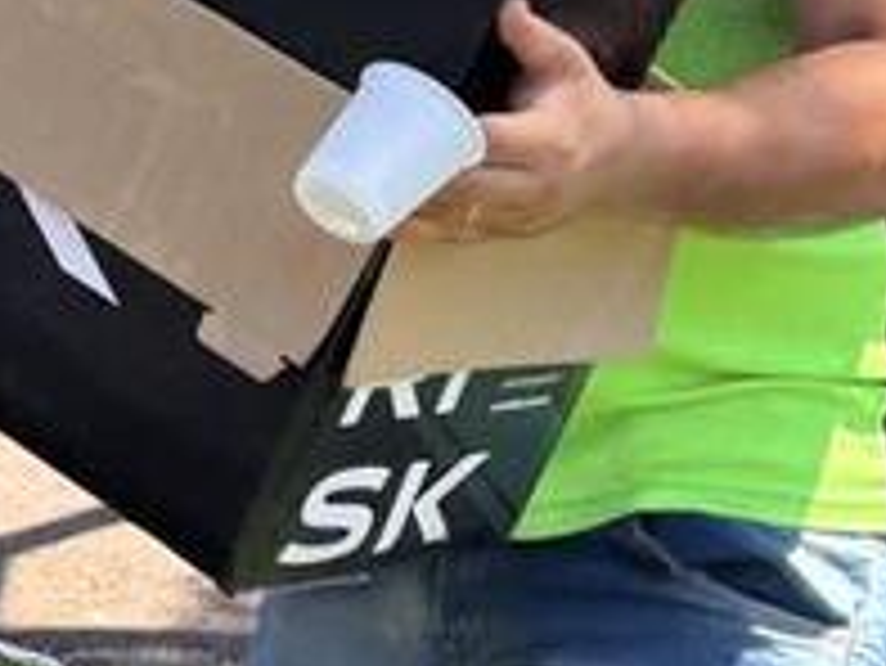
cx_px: -1201
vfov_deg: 9.4
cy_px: 108
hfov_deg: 10.8
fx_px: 4046
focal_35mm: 158
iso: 50
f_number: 1.6
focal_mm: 5.96
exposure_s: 1/684
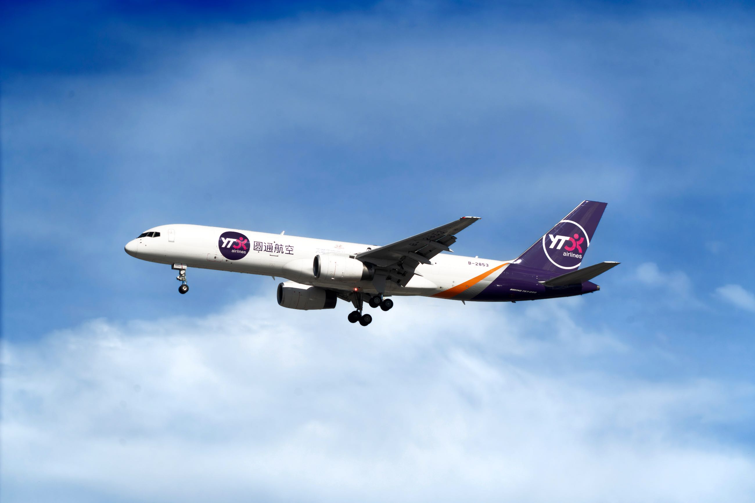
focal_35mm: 240
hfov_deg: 8.6
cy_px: 252
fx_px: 5033
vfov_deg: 5.7
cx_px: 378
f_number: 8
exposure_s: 1/1600
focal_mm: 240
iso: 250
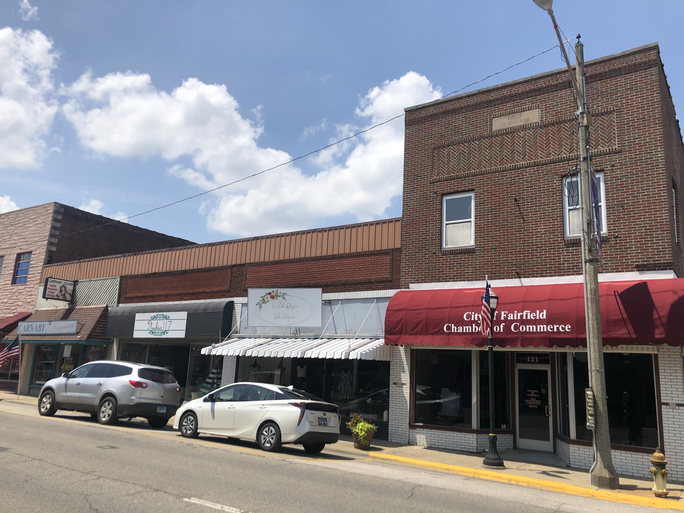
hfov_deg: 63.4
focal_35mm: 28
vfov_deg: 49.7
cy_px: 256
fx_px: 553
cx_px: 342
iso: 20
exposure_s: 1/3003
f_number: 1.8
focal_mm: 3.99
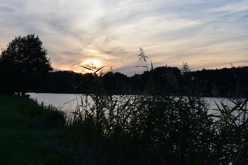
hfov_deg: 40.3
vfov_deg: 27.5
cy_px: 82
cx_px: 115
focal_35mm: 49
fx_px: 338
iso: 400
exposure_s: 1/320
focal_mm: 30
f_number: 10
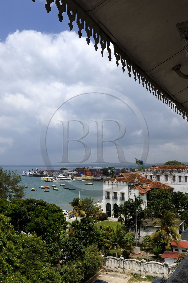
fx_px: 298
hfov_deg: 35.0
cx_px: 94
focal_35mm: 38
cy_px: 142
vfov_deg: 50.7
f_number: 20
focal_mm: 38
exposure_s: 1/160
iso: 200
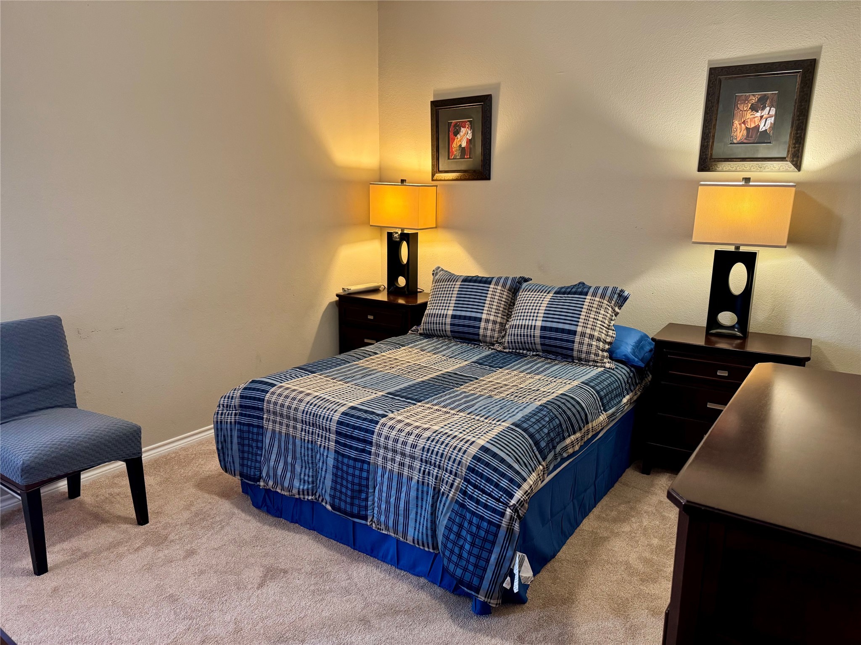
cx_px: 430
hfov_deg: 71.6
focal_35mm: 24
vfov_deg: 56.8
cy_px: 322
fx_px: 597
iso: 500
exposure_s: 1/60
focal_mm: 6.76
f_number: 1.78
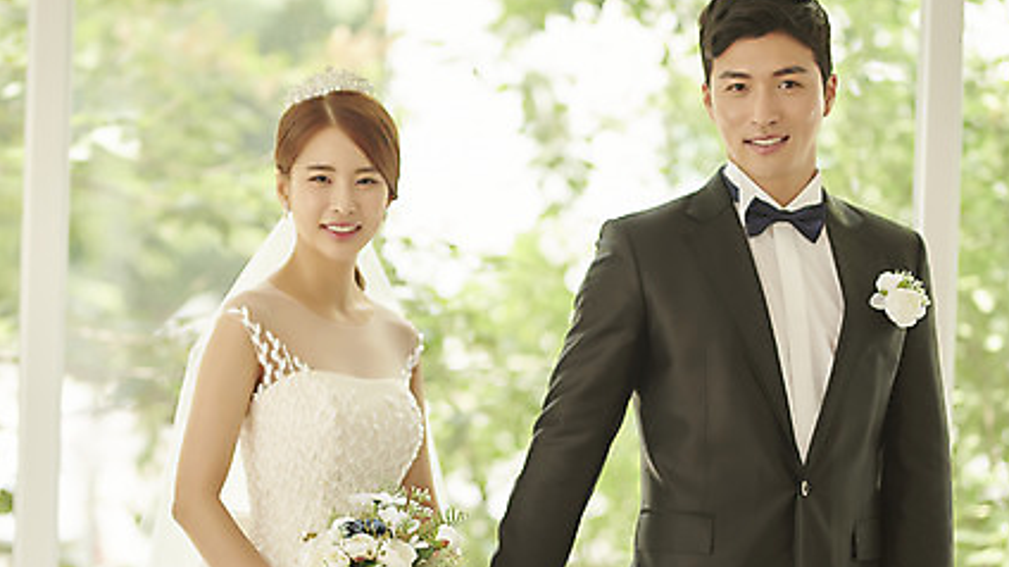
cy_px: 367
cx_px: 535
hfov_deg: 17.0
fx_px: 3369
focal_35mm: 126
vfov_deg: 9.6
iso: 200
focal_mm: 85
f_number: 1.6
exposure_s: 1/500
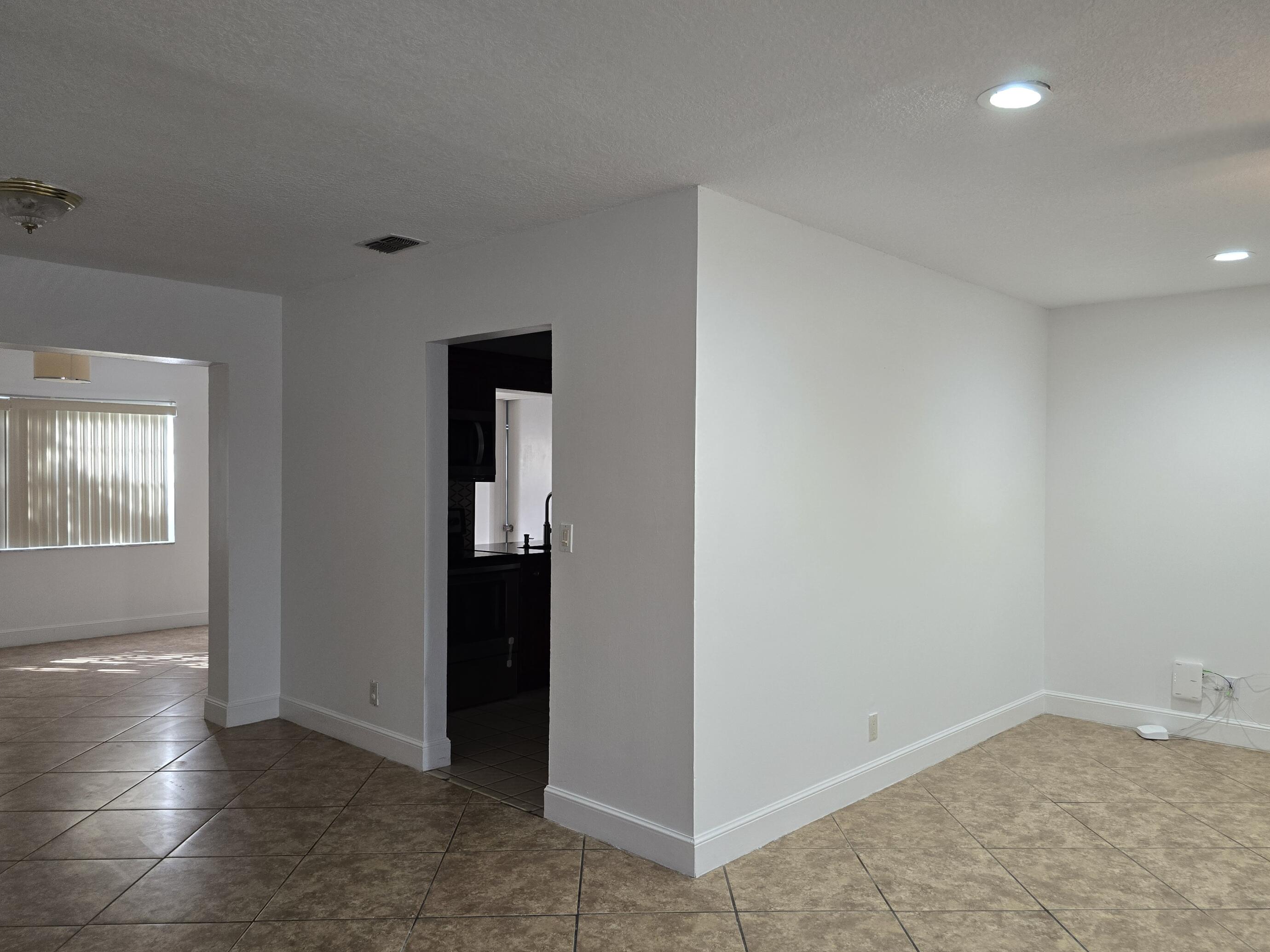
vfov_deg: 54.9
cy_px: 486
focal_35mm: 25
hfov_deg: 69.4
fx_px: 917
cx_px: 653
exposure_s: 1/120
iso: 250
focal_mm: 6.3
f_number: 1.7
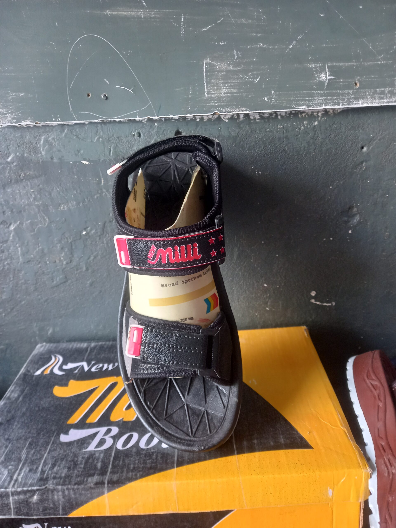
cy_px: 264
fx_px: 381
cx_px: 198
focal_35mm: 25
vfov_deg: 69.4
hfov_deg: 54.9
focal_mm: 4.6
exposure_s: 1/30
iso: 200
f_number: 2
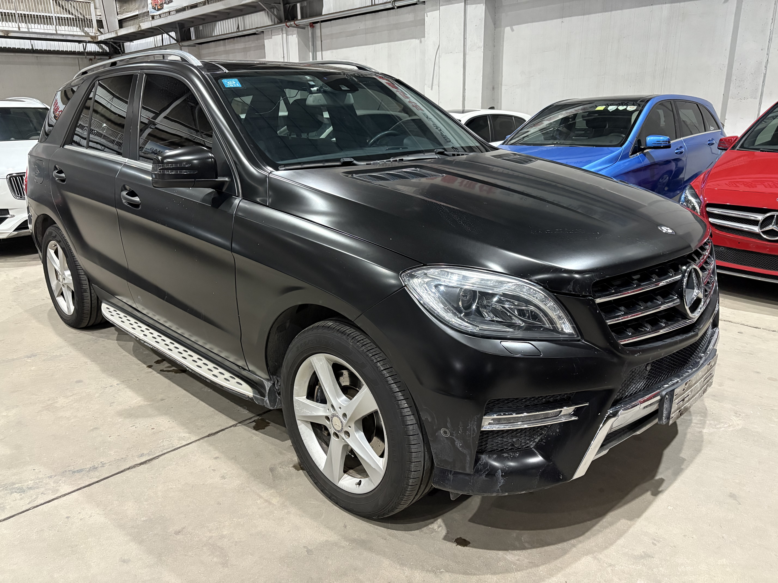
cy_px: 292
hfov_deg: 67.3
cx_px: 389
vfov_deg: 53.1
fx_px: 584
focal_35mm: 26
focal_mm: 5.96
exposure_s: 1/50
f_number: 1.6
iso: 500
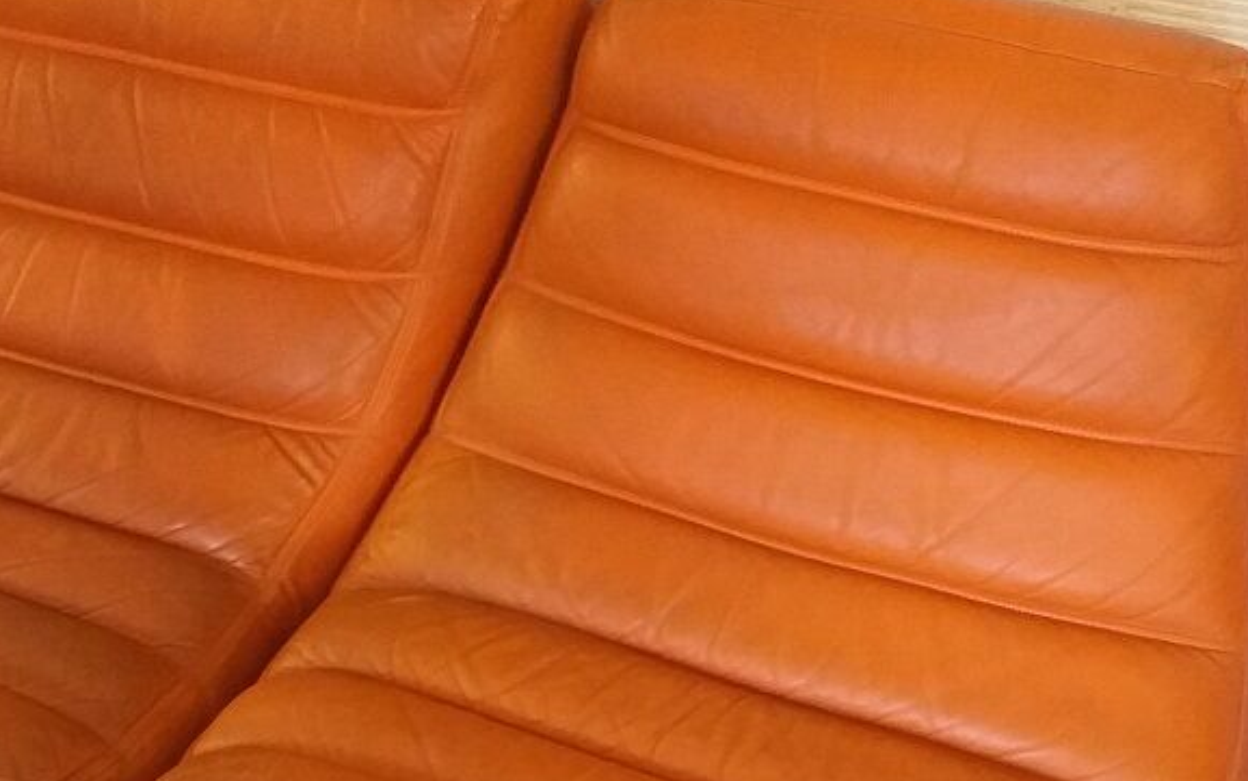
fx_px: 1463
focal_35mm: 43
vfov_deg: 28.5
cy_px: 736
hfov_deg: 46.1
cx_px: 711
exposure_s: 1/25
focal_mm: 3.6
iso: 250
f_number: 1.9
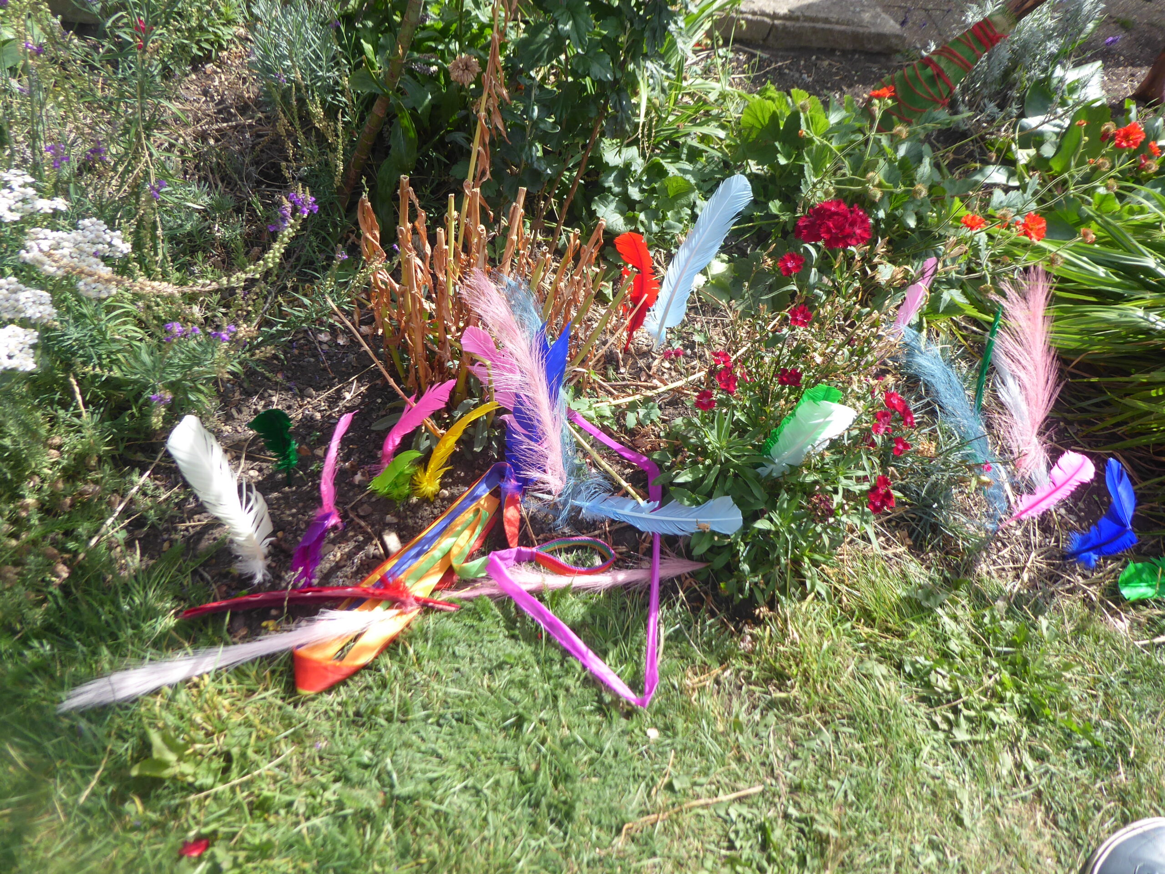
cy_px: 437
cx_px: 582
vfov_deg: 54.9
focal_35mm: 25
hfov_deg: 69.4
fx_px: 841
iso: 80
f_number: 3.3
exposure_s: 1/320
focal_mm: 4.3
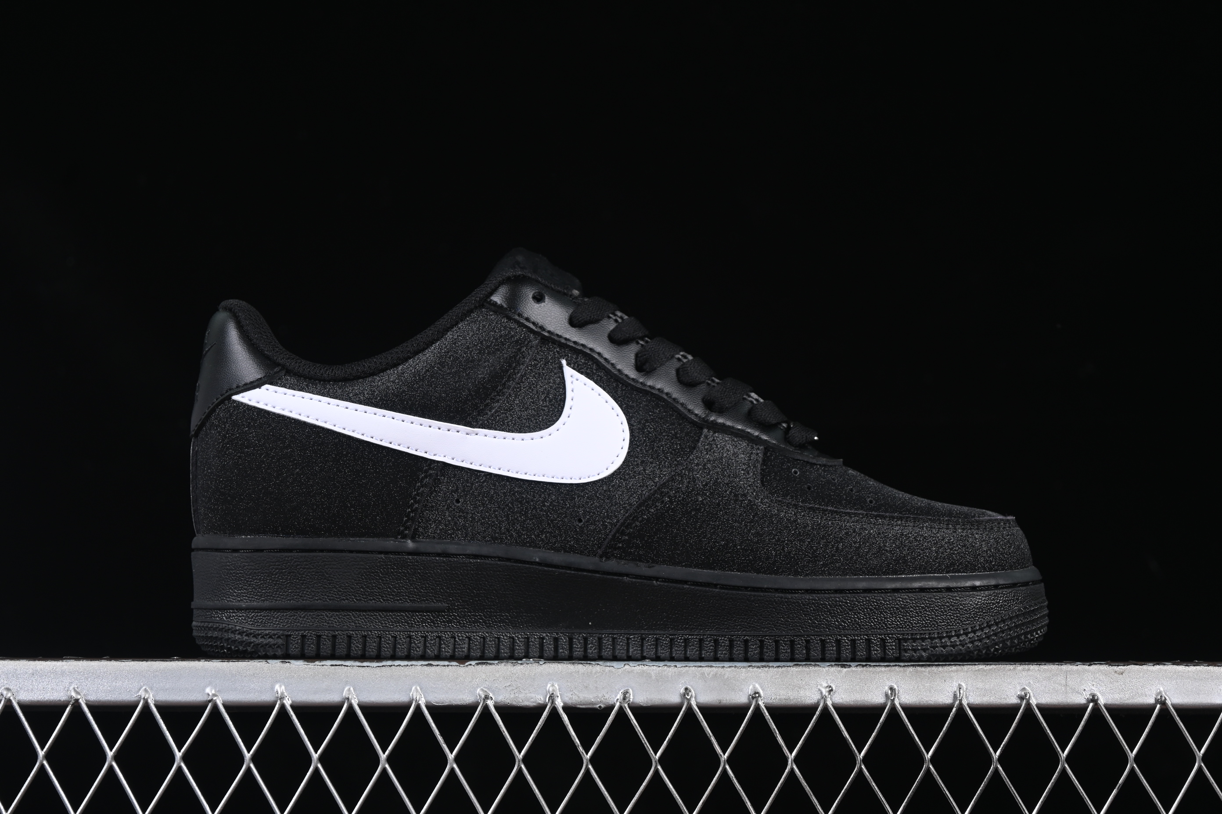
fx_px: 2546
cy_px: 407
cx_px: 611
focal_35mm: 75
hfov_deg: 27.0
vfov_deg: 18.2
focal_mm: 50
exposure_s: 1/60
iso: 160
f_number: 6.3
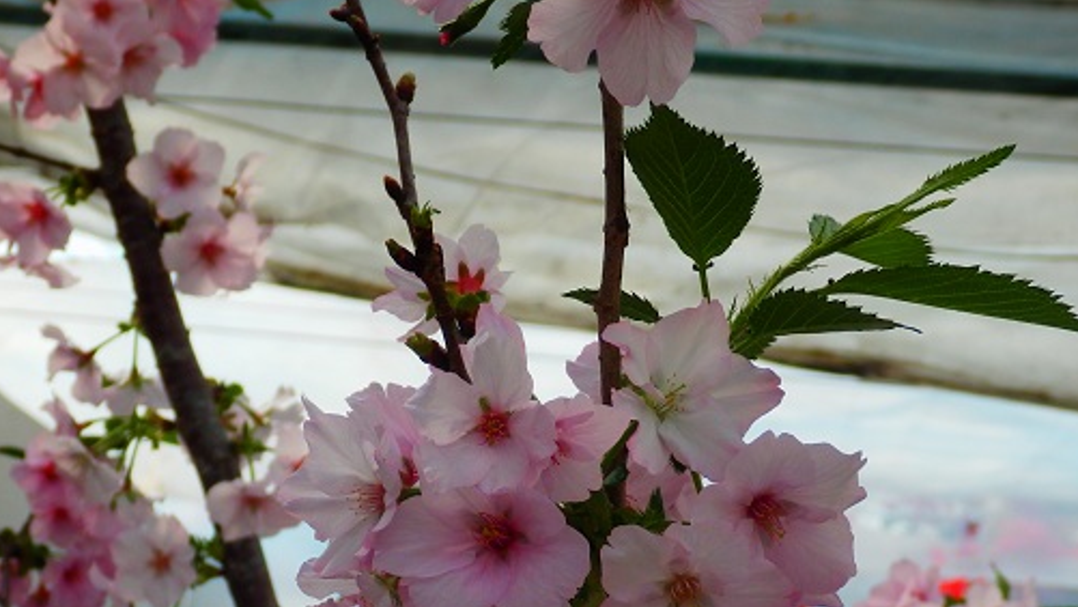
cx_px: 420
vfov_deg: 13.6
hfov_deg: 24.1
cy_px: 534
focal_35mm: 88
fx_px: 2516
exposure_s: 1/250
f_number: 4.1
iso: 80
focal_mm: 9.8
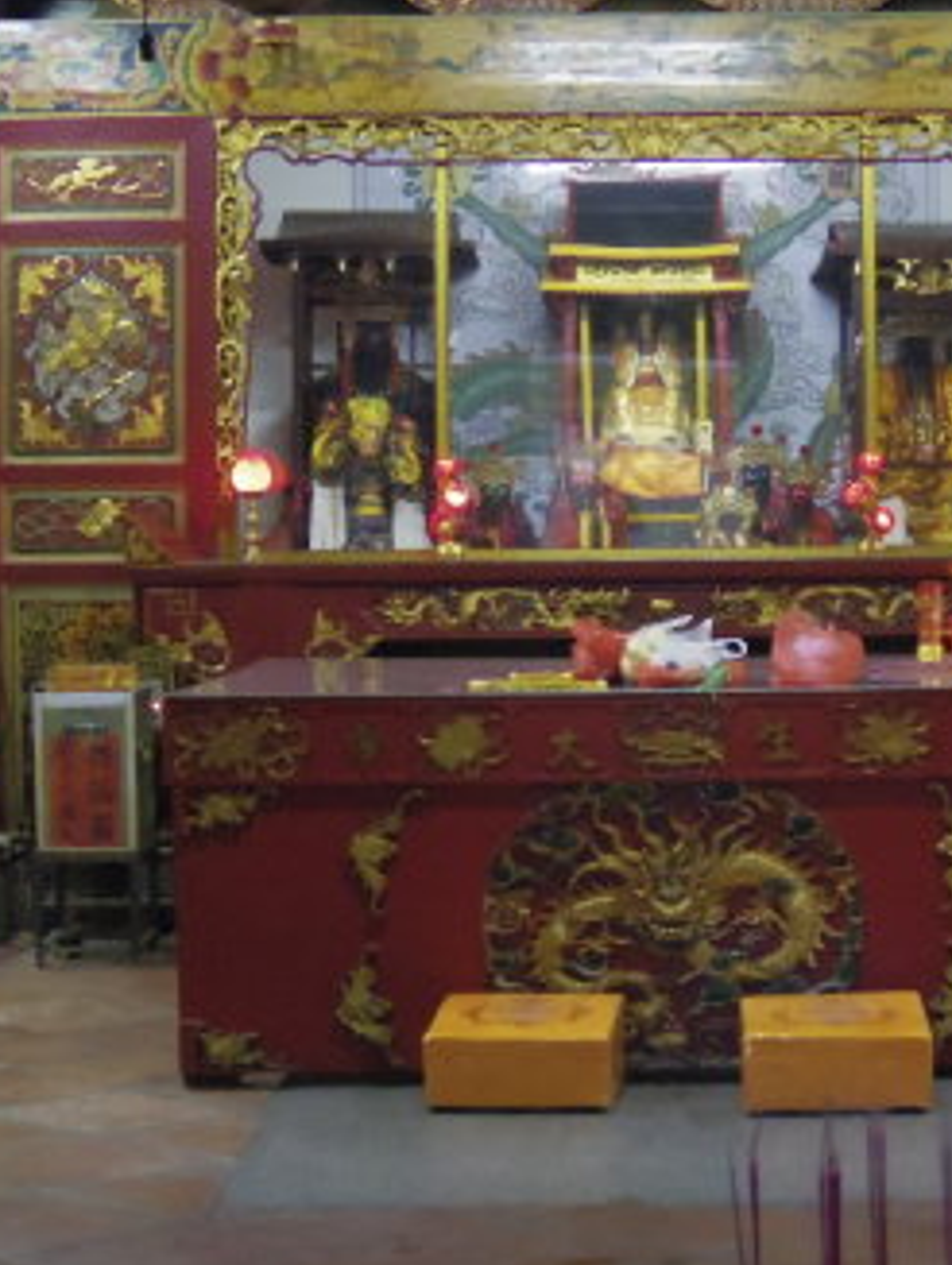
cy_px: 516
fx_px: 3623
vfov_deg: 19.8
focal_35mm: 99
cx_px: 673
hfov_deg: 14.9
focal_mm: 8.5
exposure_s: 1/60
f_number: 1.9
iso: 1250
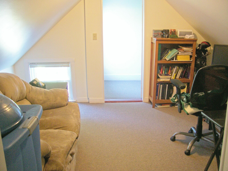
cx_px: 114
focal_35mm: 34
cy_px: 86
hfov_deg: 54.0
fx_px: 224
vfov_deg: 41.8
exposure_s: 1/8
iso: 160
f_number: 2.7
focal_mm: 5.6
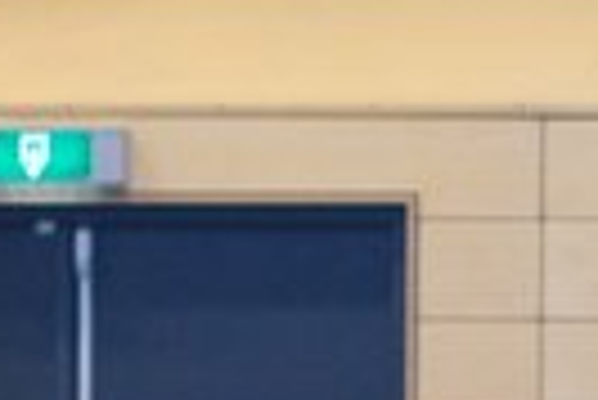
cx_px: 1628
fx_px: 9578
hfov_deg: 3.5
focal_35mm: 576
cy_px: 1063
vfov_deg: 2.4
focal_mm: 50
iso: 800
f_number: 2.5
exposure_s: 1/200
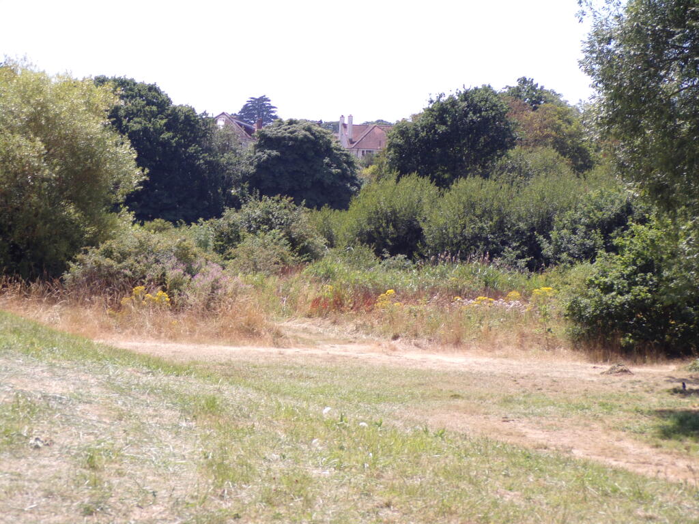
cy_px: 262
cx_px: 350
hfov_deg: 17.3
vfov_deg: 13.0
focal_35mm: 114
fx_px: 2302
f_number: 4.6
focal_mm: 20.4
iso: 80
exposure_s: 1/320
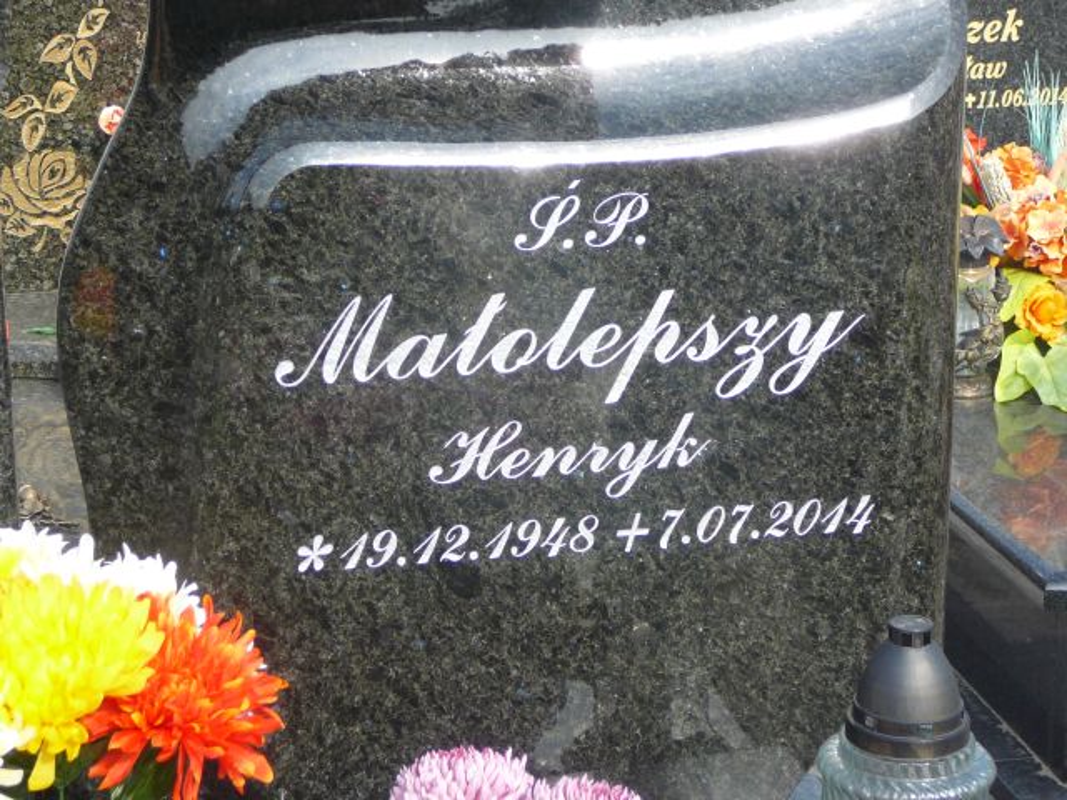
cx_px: 534
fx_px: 2528
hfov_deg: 23.8
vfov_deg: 18.0
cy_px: 400
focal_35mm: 82
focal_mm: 12.2
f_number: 3.8
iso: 80
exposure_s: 1/320
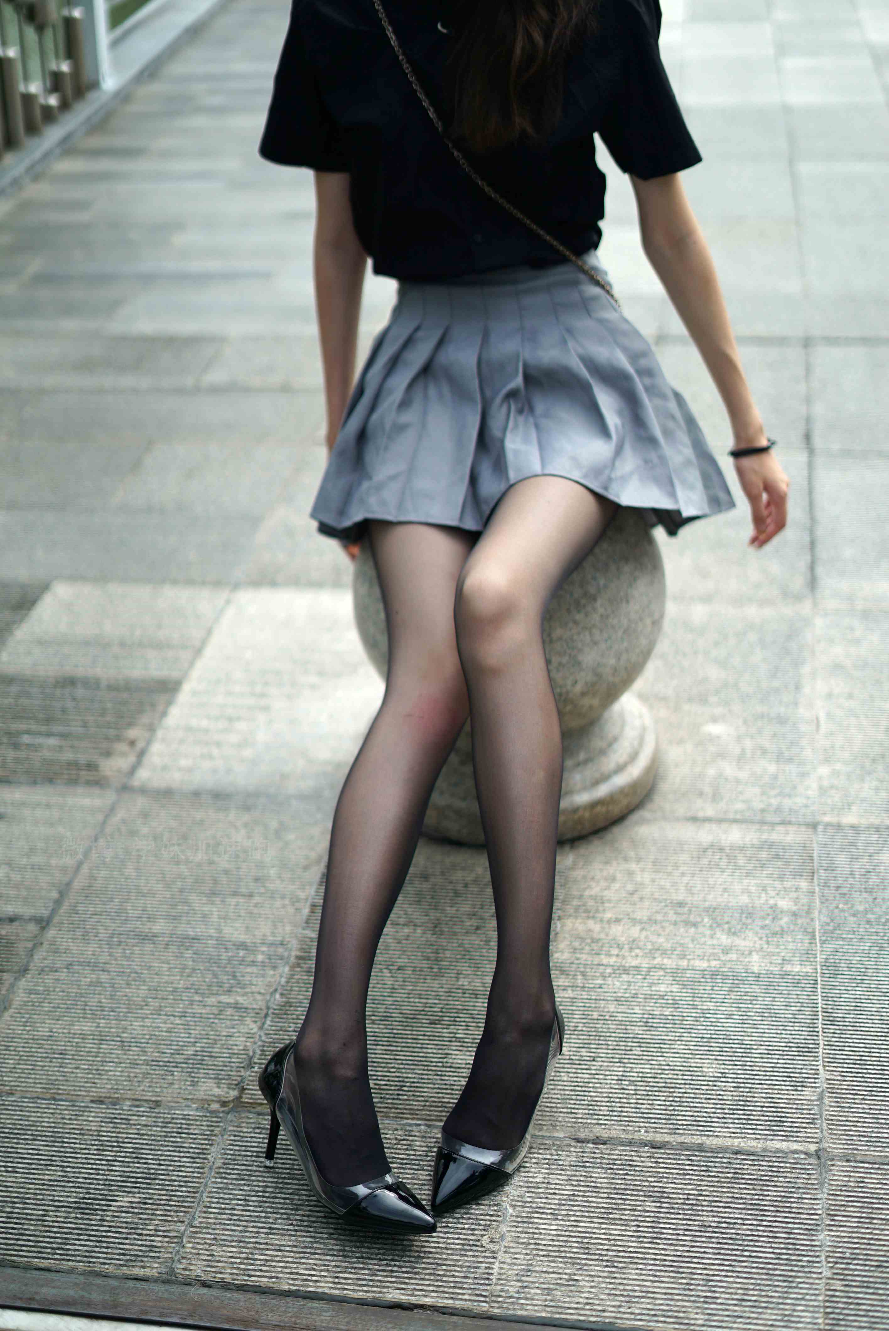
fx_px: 1850
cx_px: 444
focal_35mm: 50
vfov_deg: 39.6
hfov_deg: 27.0
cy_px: 666
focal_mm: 50
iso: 200
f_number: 1.8
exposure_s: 1/4000
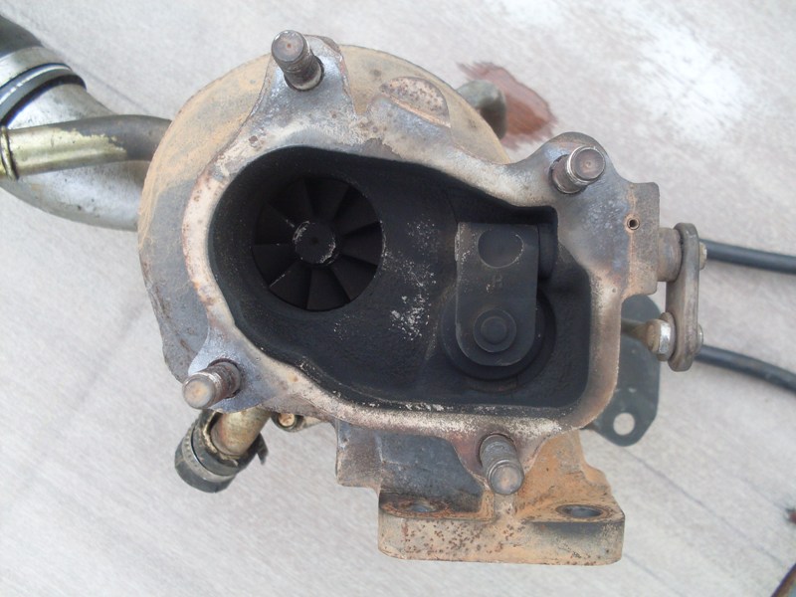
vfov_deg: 37.7
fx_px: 874
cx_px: 398
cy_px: 298
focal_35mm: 38
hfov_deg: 49.0
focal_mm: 6.3
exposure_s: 1/90
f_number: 2.8
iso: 80
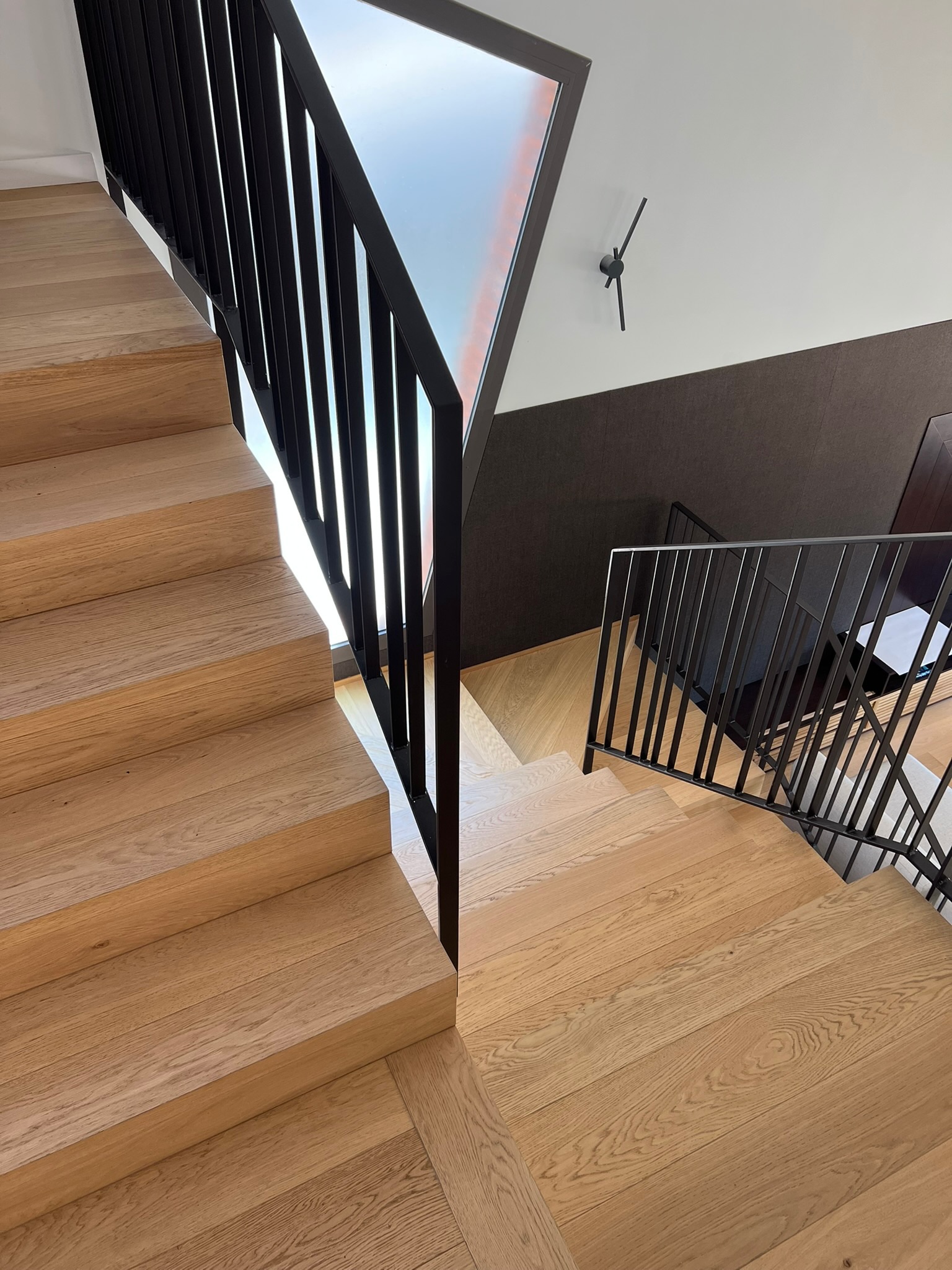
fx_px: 953
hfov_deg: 53.1
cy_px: 635
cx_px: 476
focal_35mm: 26
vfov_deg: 67.3
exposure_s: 1/121
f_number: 1.5
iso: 80
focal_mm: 5.7
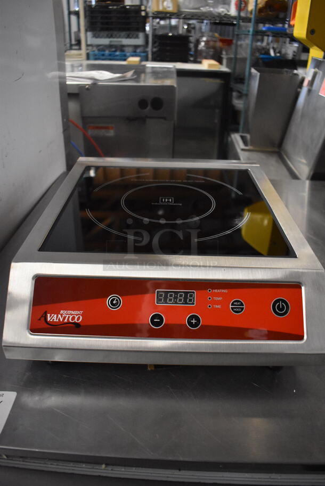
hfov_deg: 48.0
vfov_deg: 67.3
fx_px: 365
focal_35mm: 27
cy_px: 243
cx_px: 162
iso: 4500
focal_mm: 18
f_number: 3.5
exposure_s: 1/125
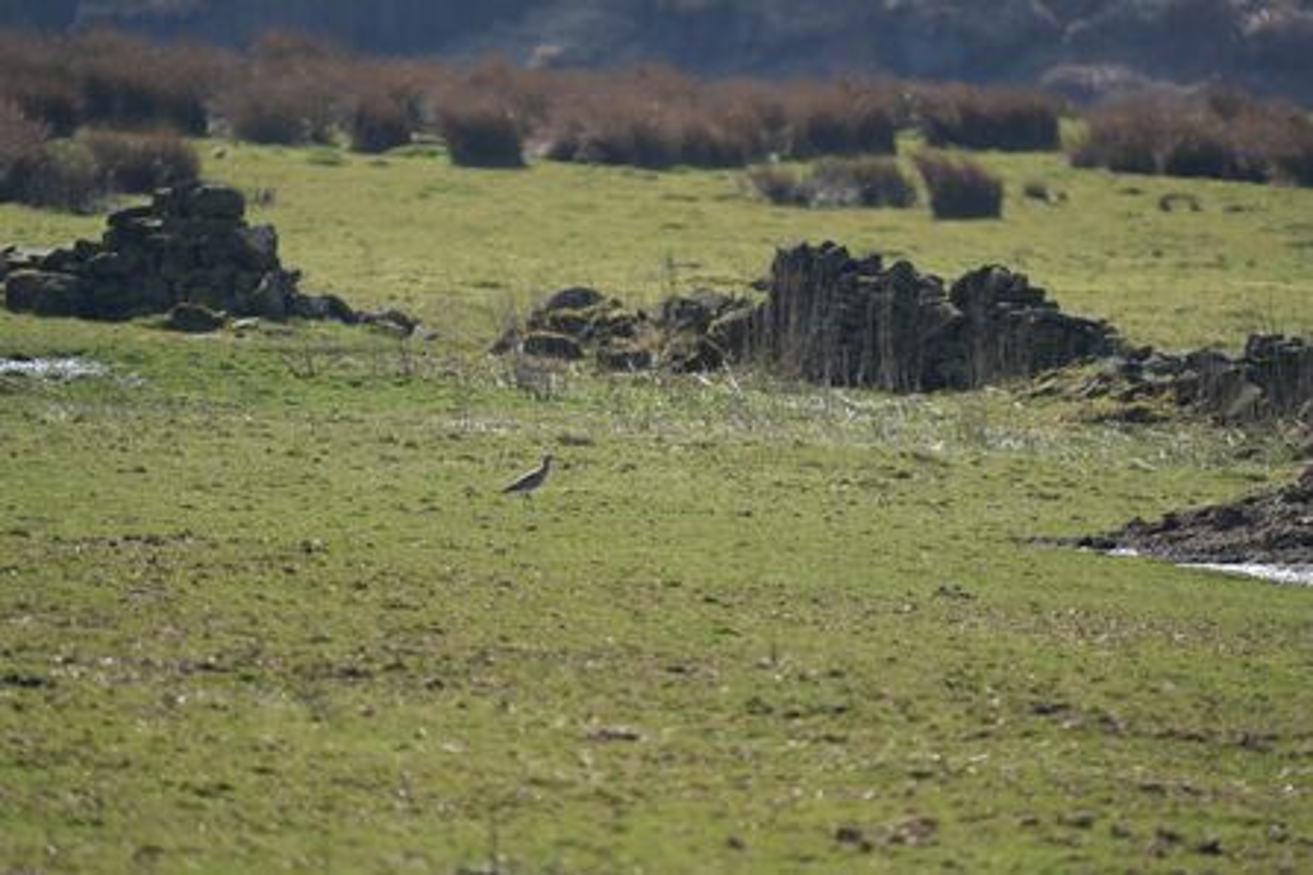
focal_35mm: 600
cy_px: 438
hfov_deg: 3.4
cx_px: 656
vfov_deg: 2.3
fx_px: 21882
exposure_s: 1/500
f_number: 6.3
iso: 200
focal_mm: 600
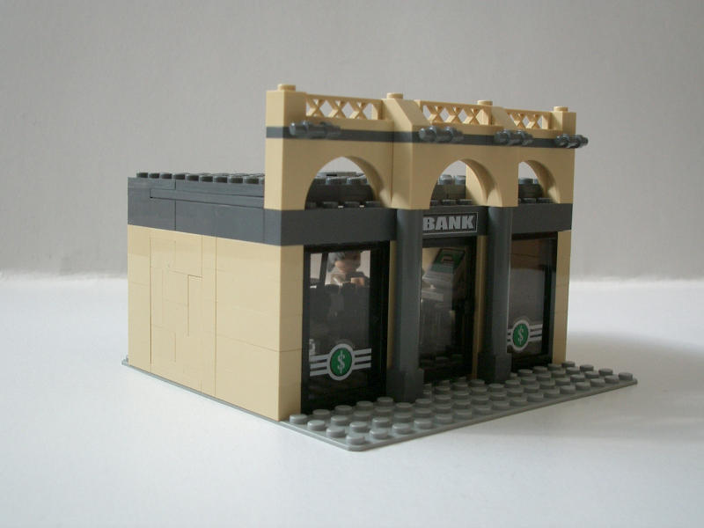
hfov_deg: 38.9
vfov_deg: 29.7
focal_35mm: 49
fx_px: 997
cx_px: 352
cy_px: 264
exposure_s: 1/50
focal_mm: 8.2
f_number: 3.1
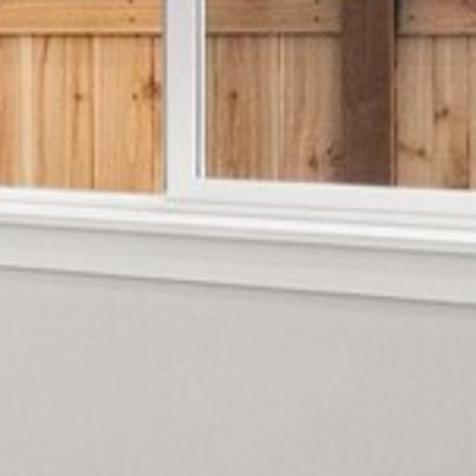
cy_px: 80
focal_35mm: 124
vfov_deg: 14.0
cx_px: -701
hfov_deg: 11.4
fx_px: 1929
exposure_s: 1/60
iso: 125
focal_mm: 13
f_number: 7.1
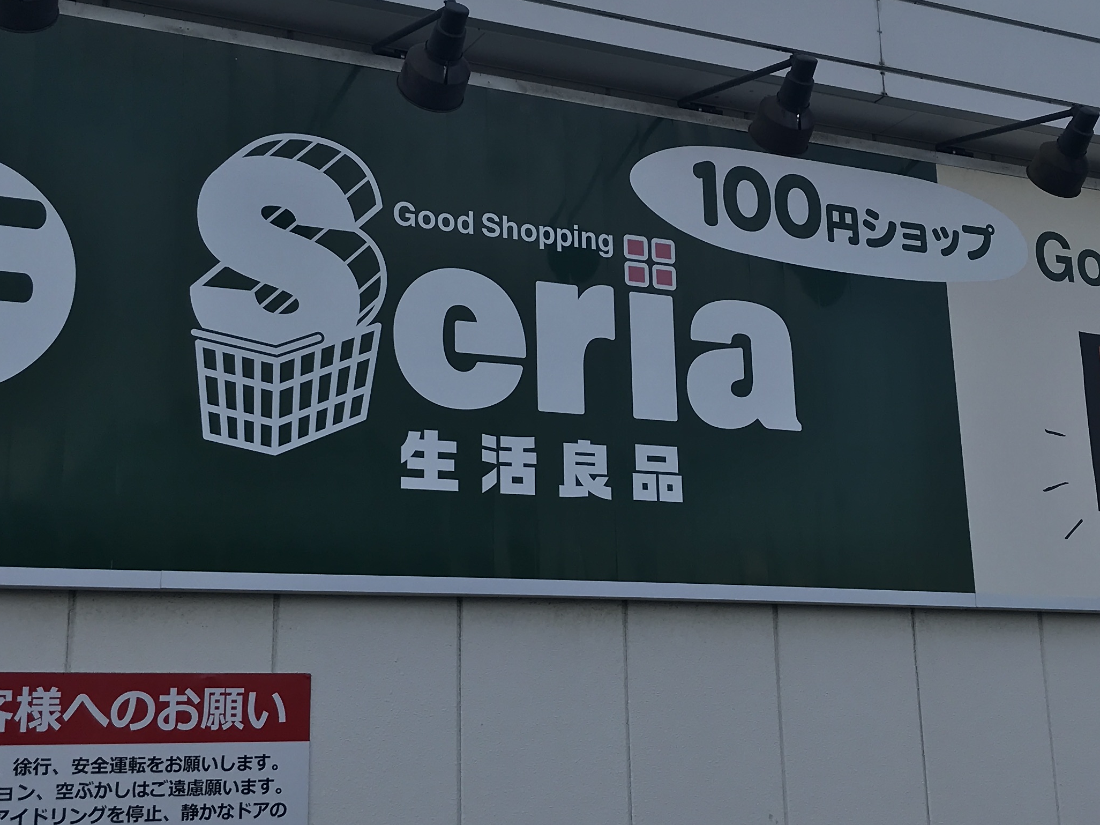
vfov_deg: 26.4
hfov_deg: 34.8
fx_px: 1747
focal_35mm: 55
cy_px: 278
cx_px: 654
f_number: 1.8
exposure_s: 1/1389
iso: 20
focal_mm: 3.99
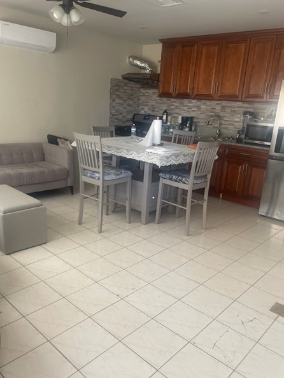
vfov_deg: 63.4
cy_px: 190
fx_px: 306
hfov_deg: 49.8
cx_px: 142
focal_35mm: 28
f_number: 1.6
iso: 160
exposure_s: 1/60
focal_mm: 5.1
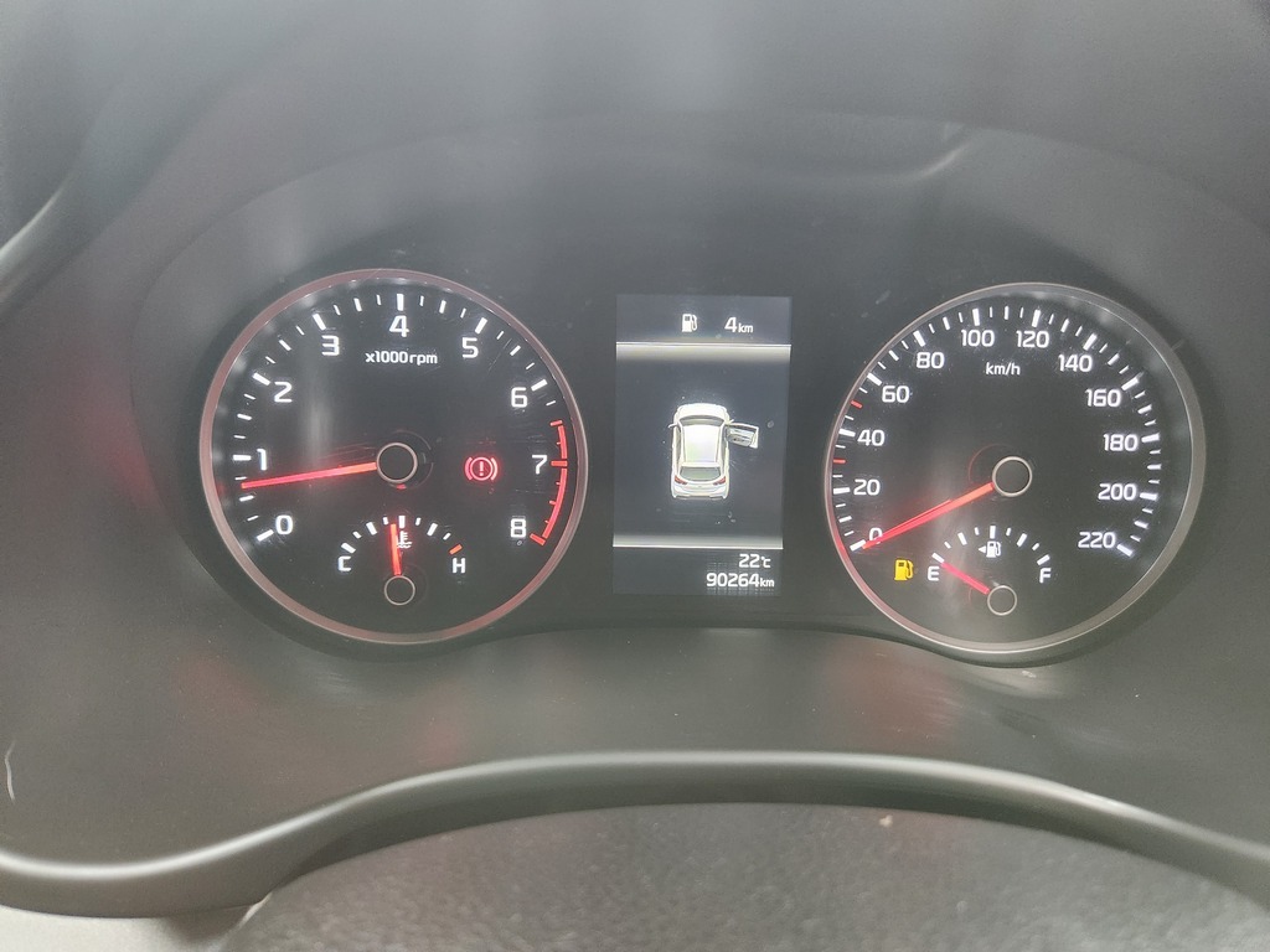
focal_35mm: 23
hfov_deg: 73.9
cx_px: 635
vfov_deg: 58.9
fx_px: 844
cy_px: 476
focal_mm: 5.4
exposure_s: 1/100
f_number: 1.8
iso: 640
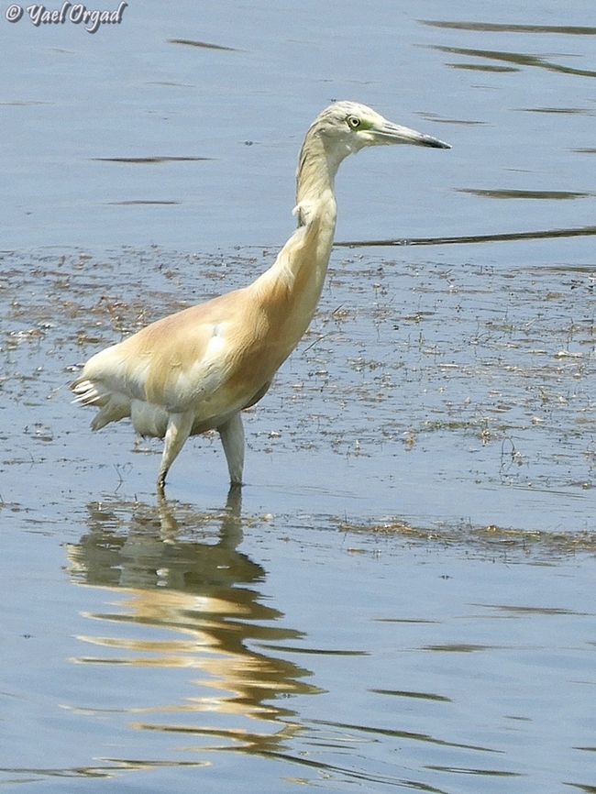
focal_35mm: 650
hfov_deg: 2.3
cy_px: 397
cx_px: 298
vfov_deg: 3.0
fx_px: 14914
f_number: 5.6
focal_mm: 116.5
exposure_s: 1/320
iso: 100
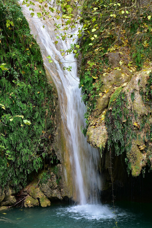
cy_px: 114
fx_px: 456
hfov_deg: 18.9
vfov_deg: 28.1
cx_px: 76
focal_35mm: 72
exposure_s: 1/20
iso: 400
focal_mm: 48
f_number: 8
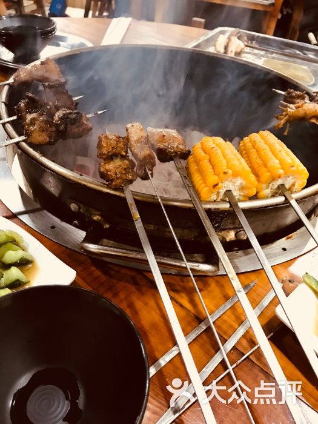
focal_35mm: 28
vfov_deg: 63.4
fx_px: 343
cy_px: 212
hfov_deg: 49.7
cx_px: 159
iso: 100
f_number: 1.8
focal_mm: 3.99
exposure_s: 1/17
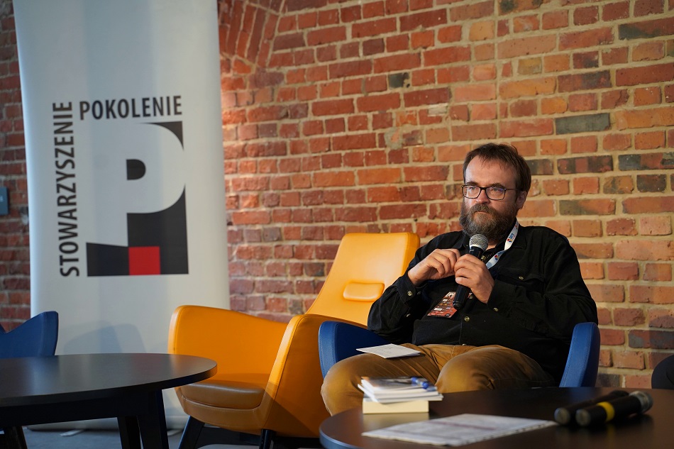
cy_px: 224
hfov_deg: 27.0
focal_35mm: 75
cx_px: 337
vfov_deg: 18.2
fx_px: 1404
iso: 2000
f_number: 4
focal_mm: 75
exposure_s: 1/160
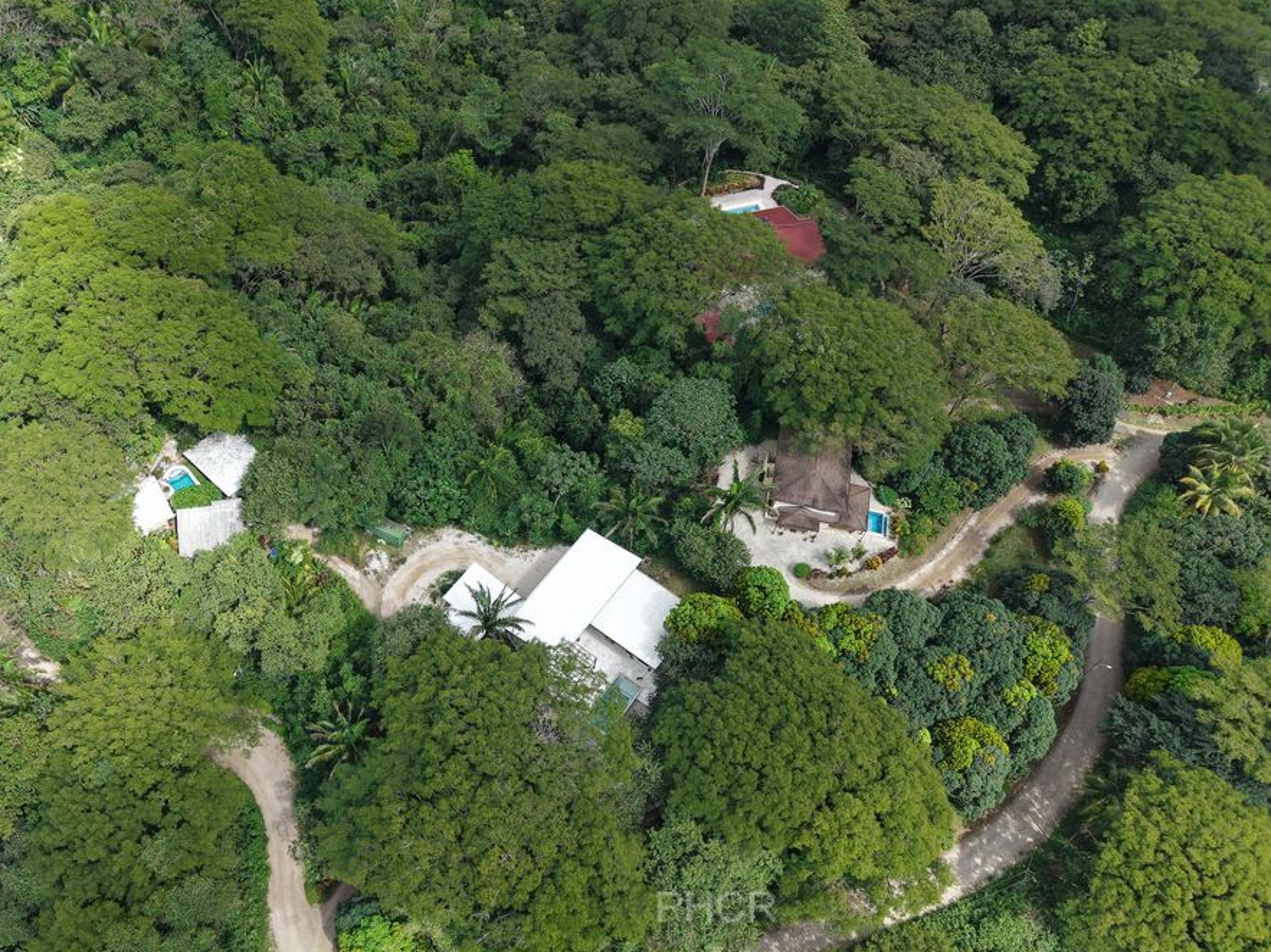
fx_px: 1138
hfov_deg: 57.5
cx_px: 458
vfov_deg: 45.3
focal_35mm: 31
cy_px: 557
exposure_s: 1/1600
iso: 140
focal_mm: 8.67
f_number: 1.8
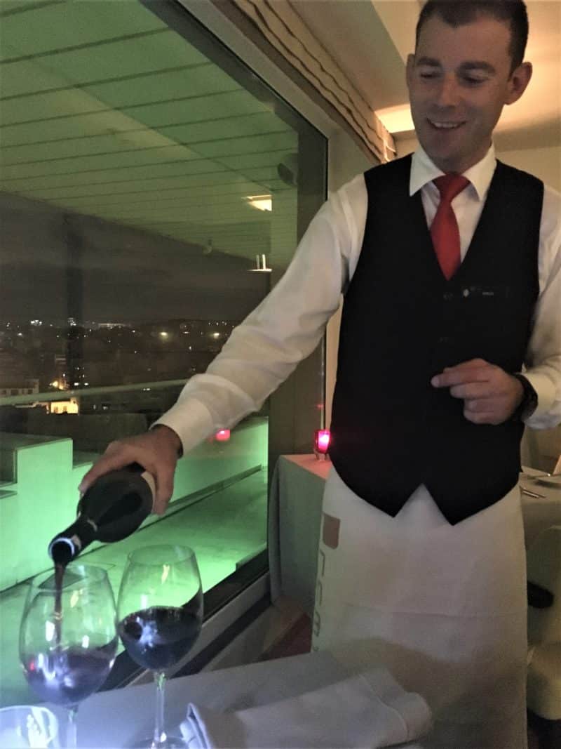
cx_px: 280
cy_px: 374
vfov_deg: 61.7
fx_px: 627
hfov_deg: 48.2
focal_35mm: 29
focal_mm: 4.15
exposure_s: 1/17
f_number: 2.2
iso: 1600
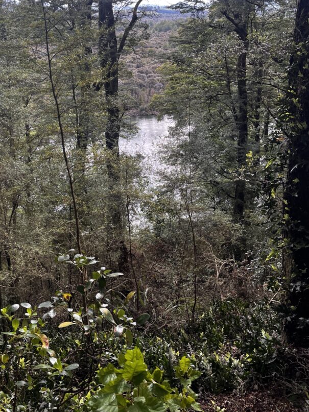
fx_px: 393
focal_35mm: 33
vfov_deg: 54.7
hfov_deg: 42.8
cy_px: 152
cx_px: 131
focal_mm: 5.1
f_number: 1.6
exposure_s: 1/122
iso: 64
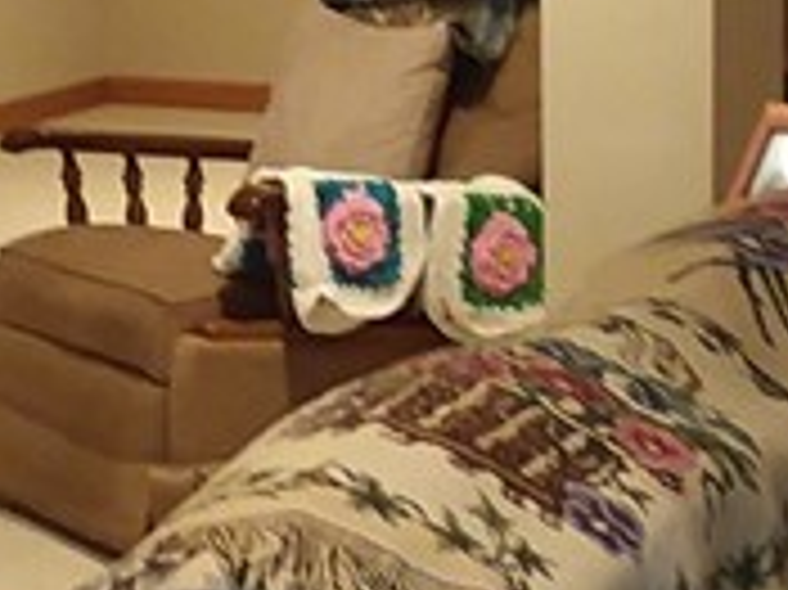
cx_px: 212
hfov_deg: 12.5
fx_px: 3594
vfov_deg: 9.3
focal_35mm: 158
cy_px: -77
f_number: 1.9
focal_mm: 2.91
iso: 200
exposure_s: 1/30
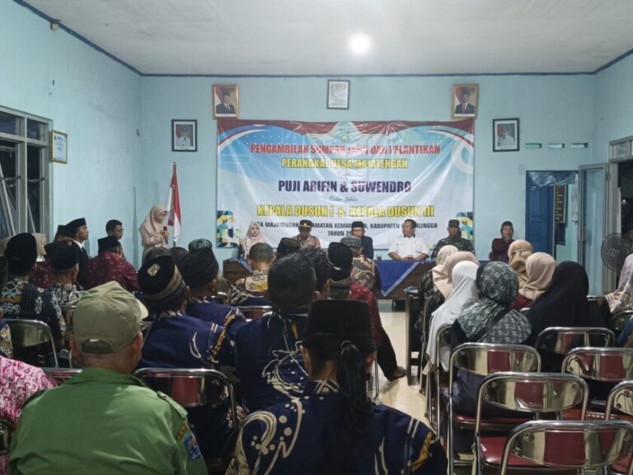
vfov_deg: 32.9
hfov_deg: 42.9
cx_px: 316
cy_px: 238
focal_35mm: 44
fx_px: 805
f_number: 1.8
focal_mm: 4.84
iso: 1000
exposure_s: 1/25
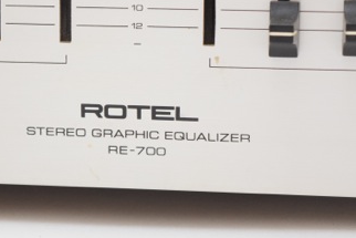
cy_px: 122
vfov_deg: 8.4
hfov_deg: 12.5
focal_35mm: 164
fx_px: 1622
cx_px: 121
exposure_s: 1/125
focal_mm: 55
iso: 1600
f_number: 5.6
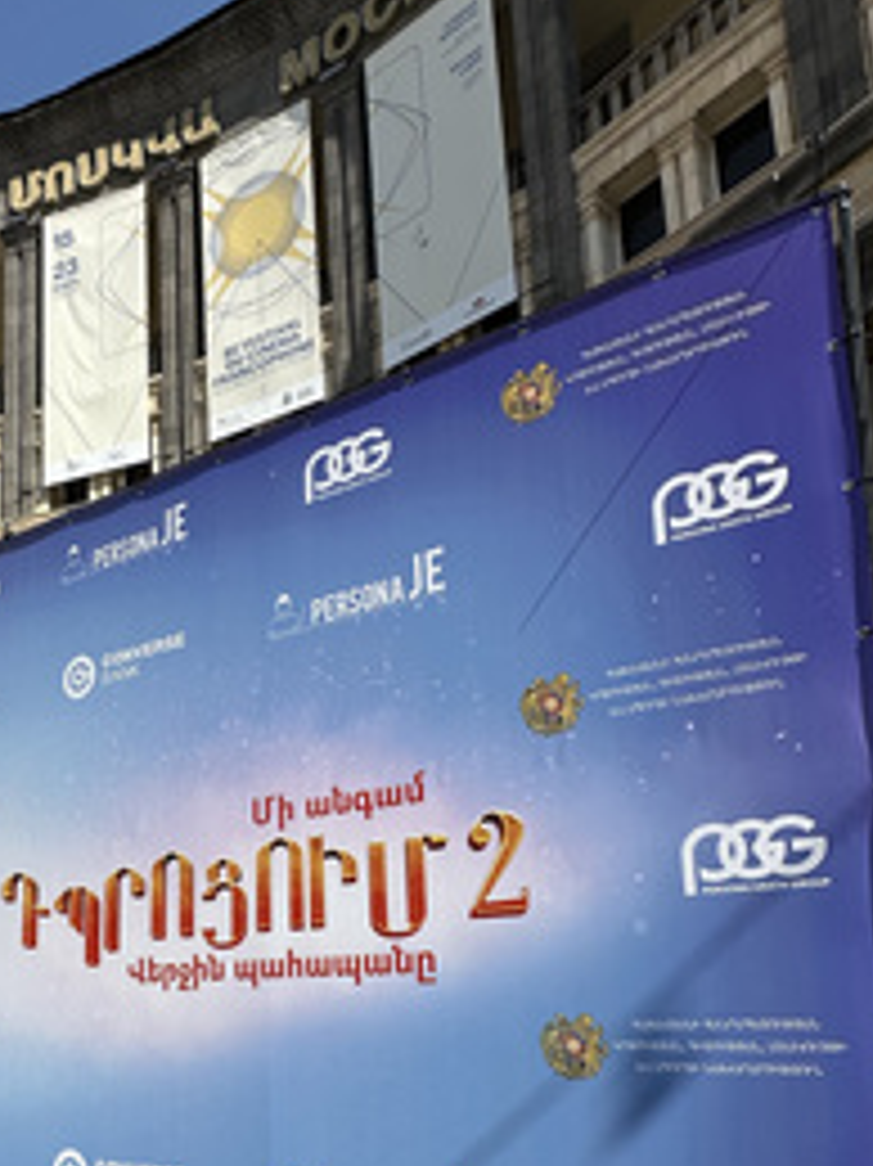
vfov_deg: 61.6
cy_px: 878
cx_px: 277
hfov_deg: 50.2
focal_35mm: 27
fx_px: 909
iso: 50
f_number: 2.2
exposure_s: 1/2681
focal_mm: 2.22
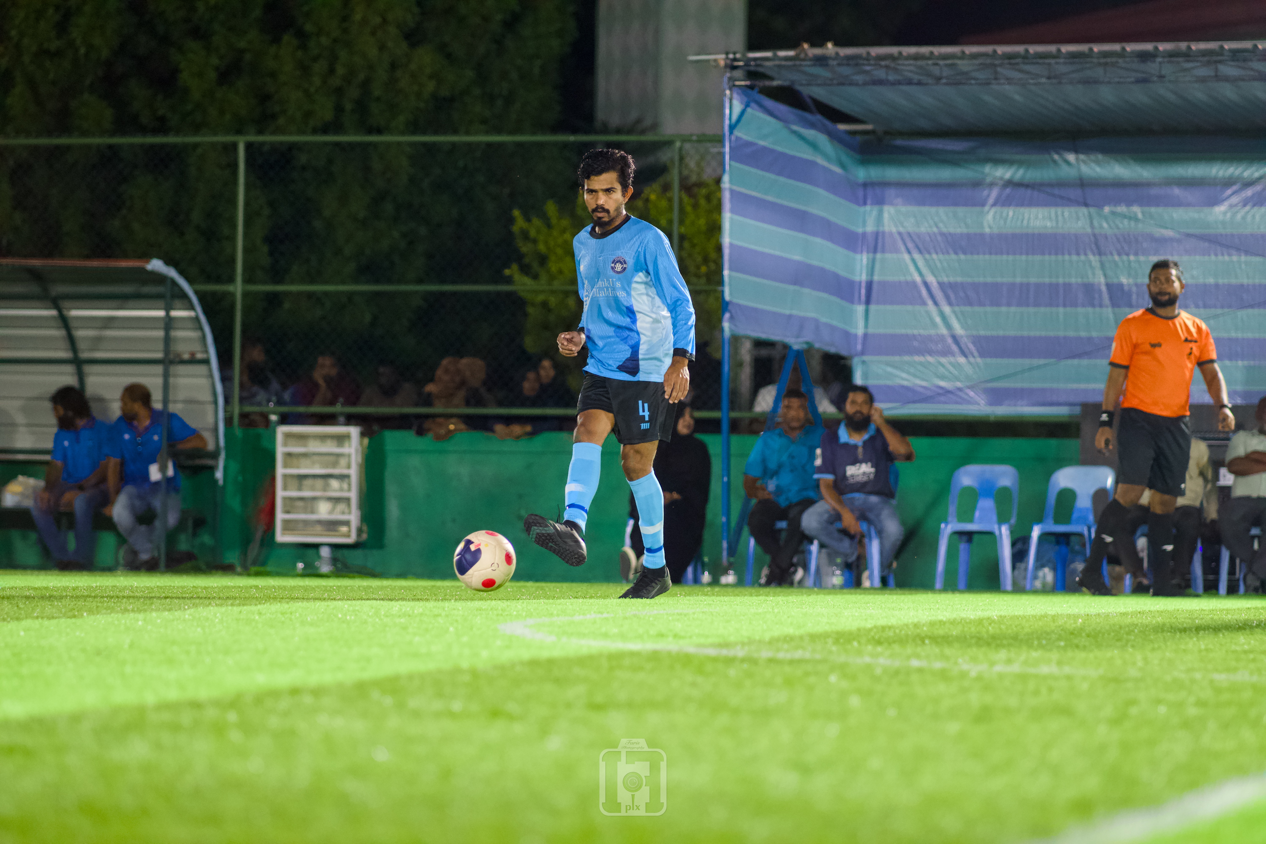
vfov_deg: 10.8
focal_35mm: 128
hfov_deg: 16.1
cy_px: 422
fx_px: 4483
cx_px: 633
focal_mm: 85
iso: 1600
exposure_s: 1/800
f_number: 2
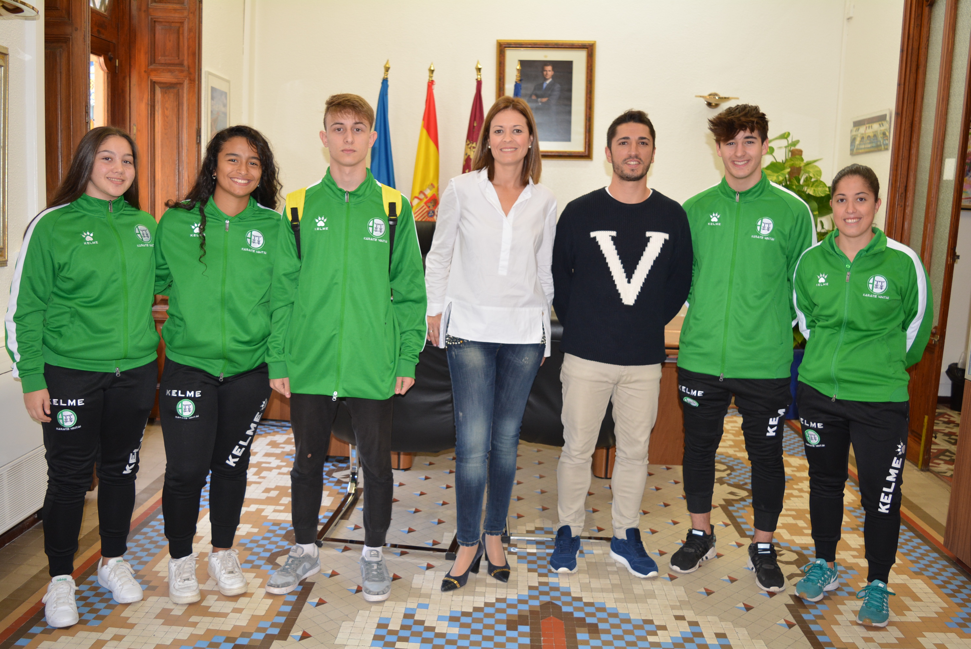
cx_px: 486
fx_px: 891
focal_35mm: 33
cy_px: 324
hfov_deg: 57.2
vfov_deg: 40.0
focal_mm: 22
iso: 400
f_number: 4
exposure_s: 1/60
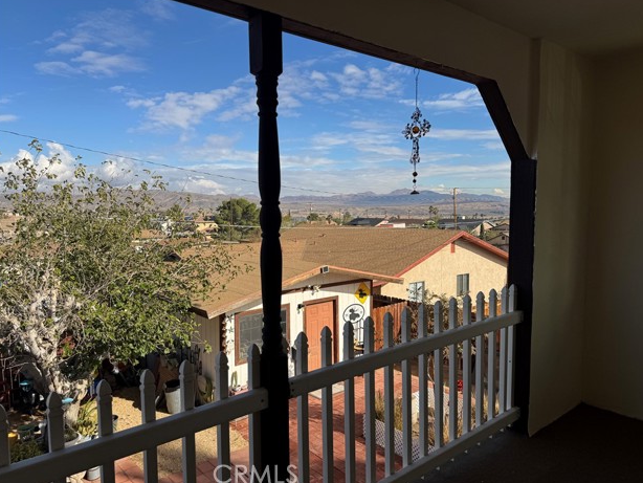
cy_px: 238
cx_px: 329
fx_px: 465
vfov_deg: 54.9
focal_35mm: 25
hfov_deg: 69.4
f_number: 1.78
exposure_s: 1/6410
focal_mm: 6.76
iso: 80
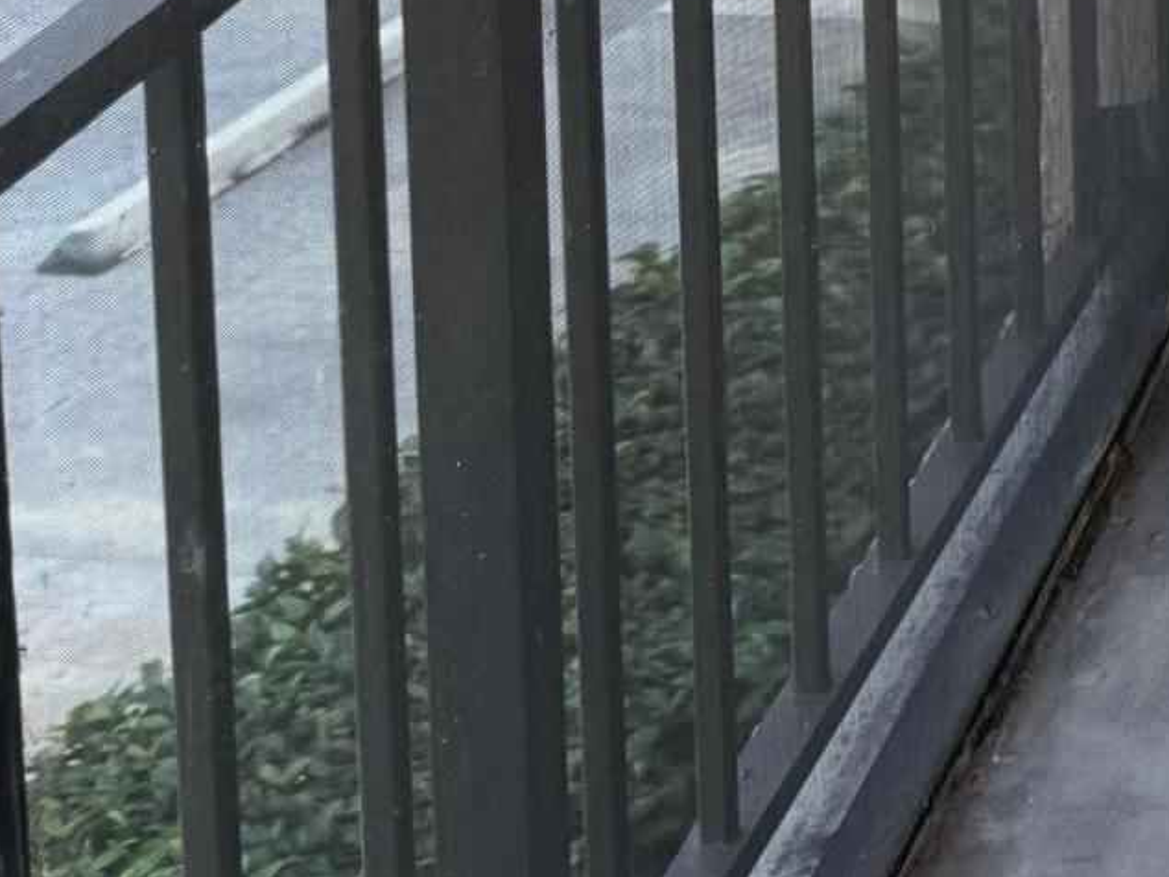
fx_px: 3682
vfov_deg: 11.8
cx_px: 2404
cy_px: -988
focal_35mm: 109
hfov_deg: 14.6
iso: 80
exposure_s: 1/481
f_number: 1.78
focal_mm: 6.76
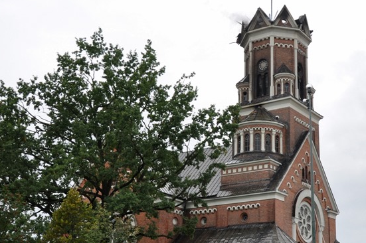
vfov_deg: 27.2
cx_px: 230
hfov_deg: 40.1
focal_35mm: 49
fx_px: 498
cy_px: 174
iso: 200
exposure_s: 1/200
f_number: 10
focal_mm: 18
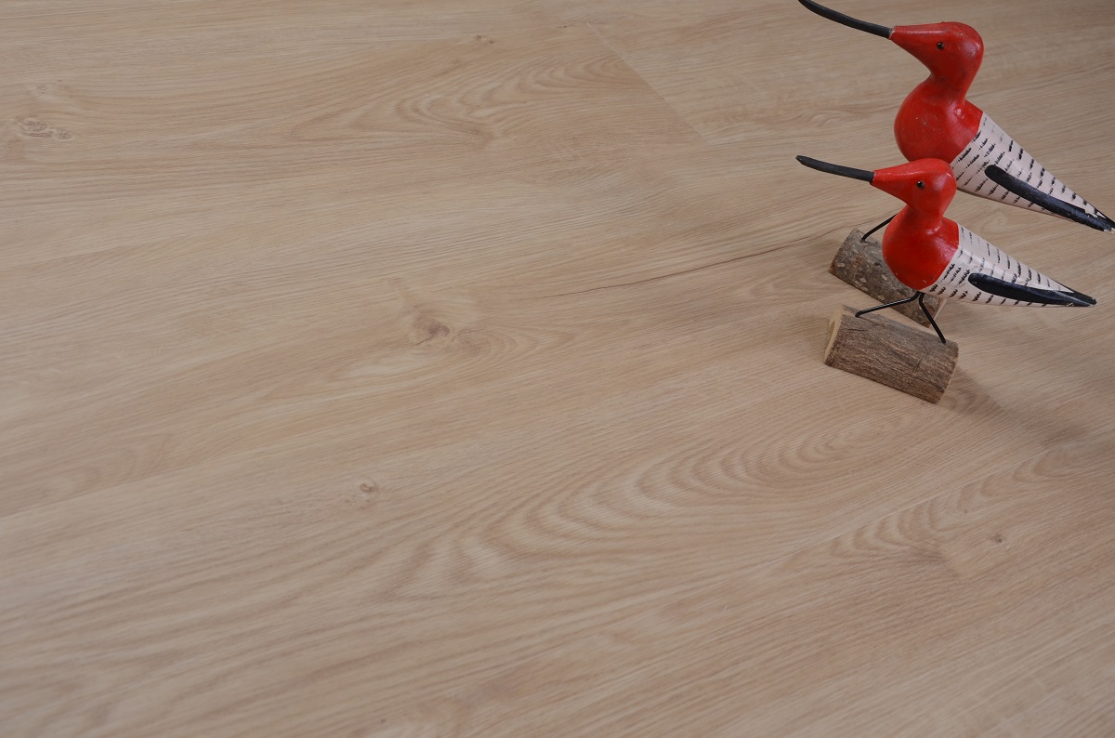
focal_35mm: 48
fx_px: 1483
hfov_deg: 41.2
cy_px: 369
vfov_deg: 27.9
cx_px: 558
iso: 100
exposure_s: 1/100
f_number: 7.1
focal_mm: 32
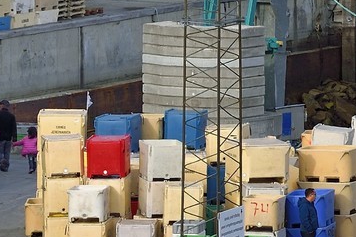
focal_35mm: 741
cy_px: -48
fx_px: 7324
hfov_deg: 2.8
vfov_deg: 1.9
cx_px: 768
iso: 200
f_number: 9
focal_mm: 165
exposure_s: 1/320
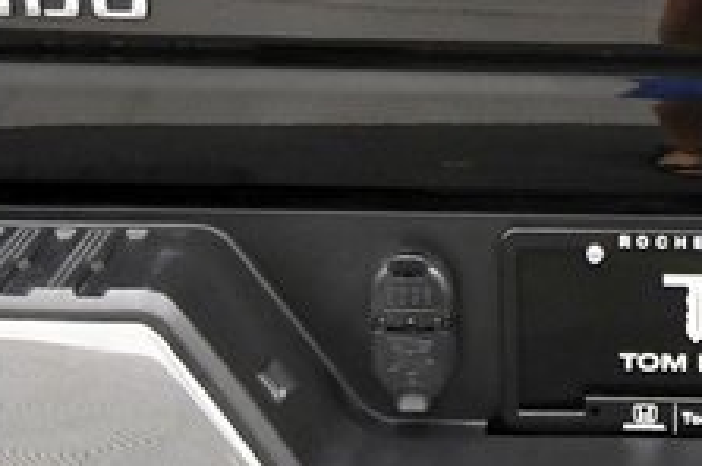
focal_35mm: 115
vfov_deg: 11.6
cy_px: -134
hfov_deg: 17.4
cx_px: 715
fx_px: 2239
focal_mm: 17
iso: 2000
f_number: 5.3
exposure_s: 1/125
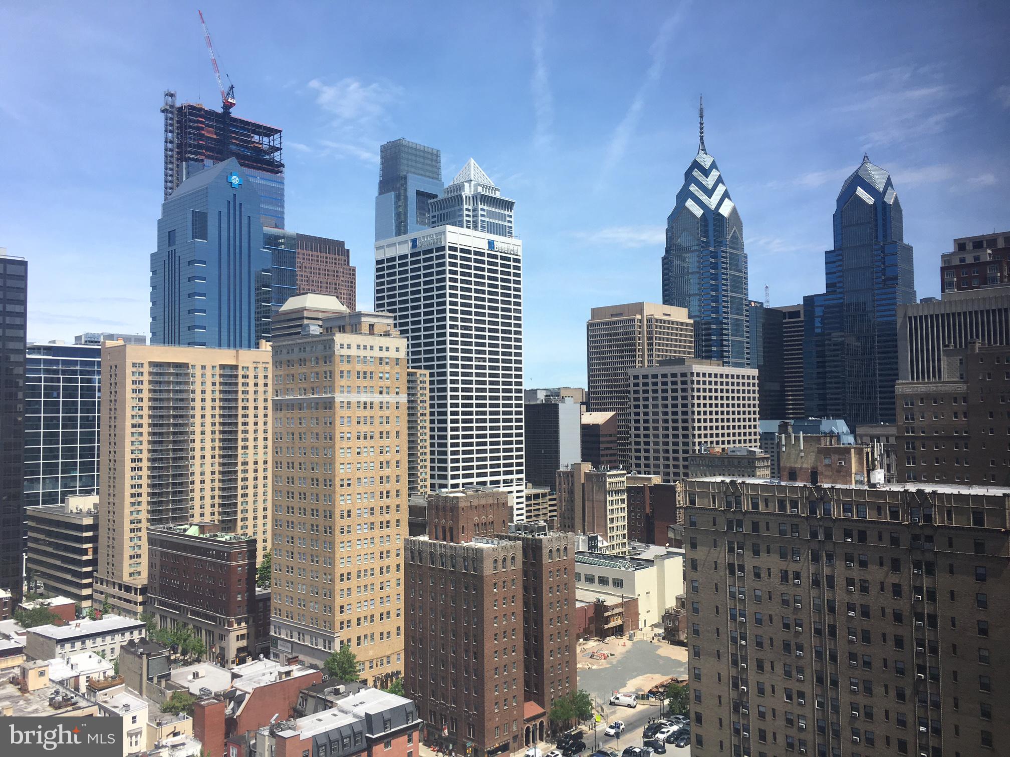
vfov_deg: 48.2
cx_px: 505
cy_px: 378
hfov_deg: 61.7
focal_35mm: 29
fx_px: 846
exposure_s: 1/561
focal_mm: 4.15
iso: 25
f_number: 2.2
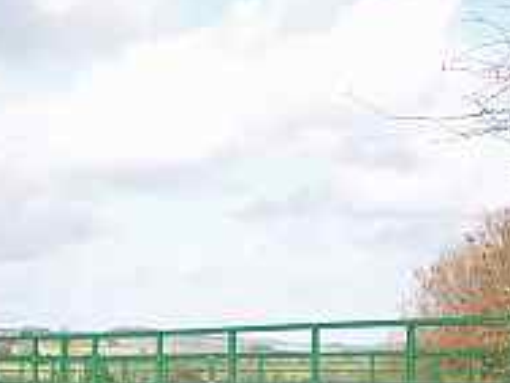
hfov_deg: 18.9
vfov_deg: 14.1
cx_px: 206
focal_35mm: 104
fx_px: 1532
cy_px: 319
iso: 64
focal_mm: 6.4
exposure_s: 1/250
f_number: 3.9
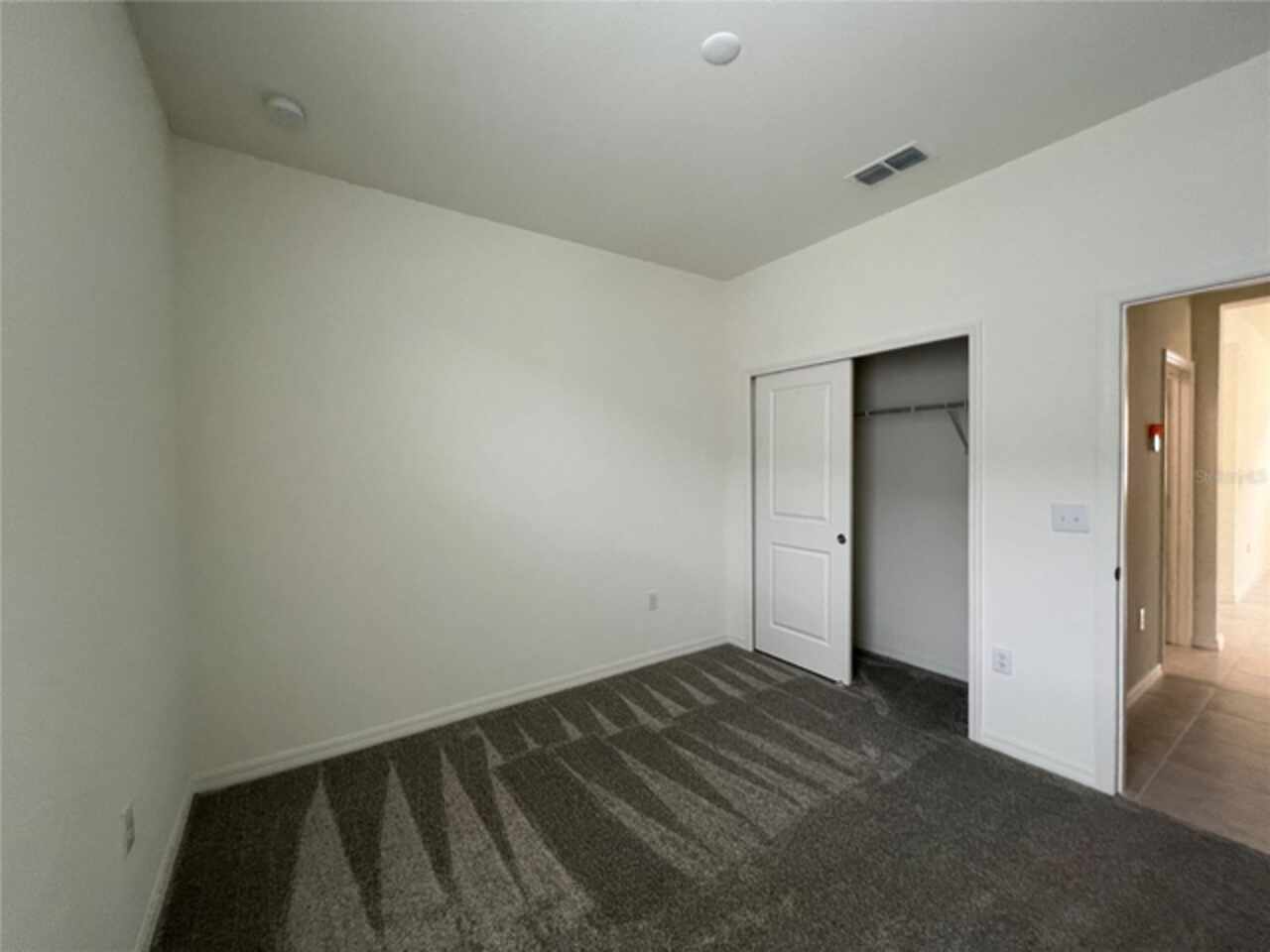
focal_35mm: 13
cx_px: 635
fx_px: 477
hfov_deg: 106.2
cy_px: 476
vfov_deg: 89.9
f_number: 1.8
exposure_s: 1/120
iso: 200
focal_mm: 1.57
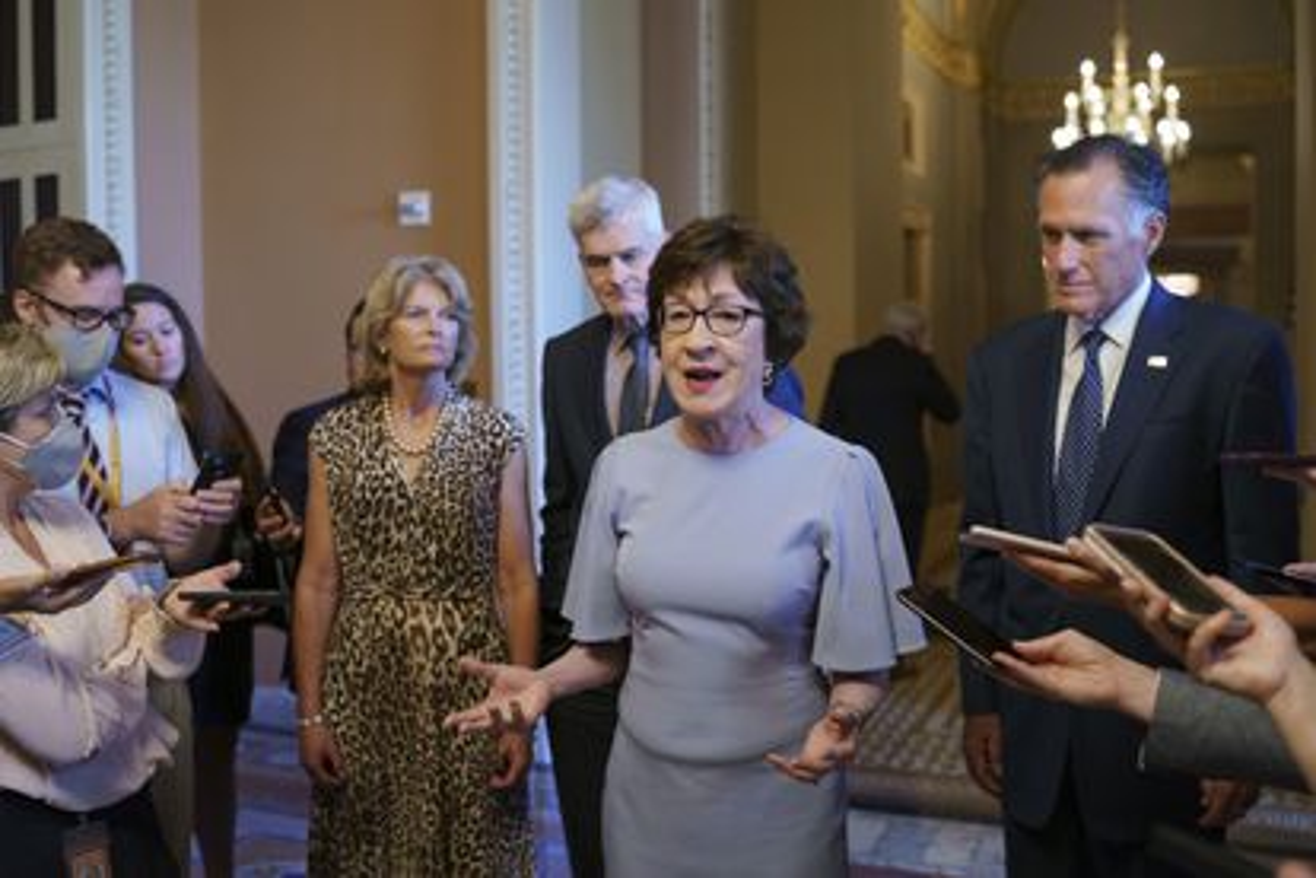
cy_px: 439
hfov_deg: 54.4
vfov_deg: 37.9
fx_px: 1279
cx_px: 658
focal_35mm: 35
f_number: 2.5
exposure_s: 1/400
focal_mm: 35
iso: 3200
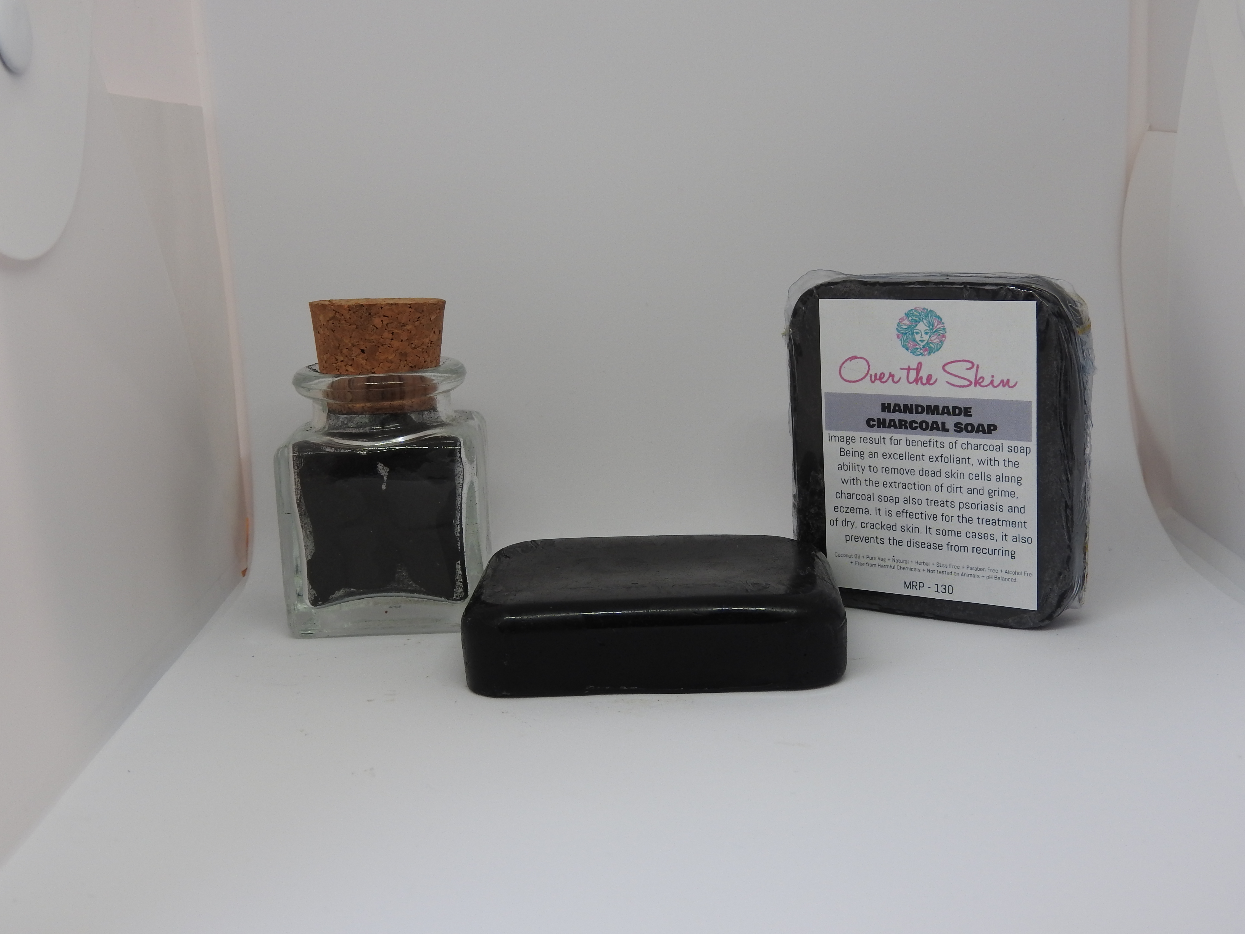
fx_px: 1654
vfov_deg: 31.5
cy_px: 461
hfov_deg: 41.2
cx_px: 630
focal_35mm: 46
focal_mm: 8.1
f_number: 4
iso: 100
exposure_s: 1/100
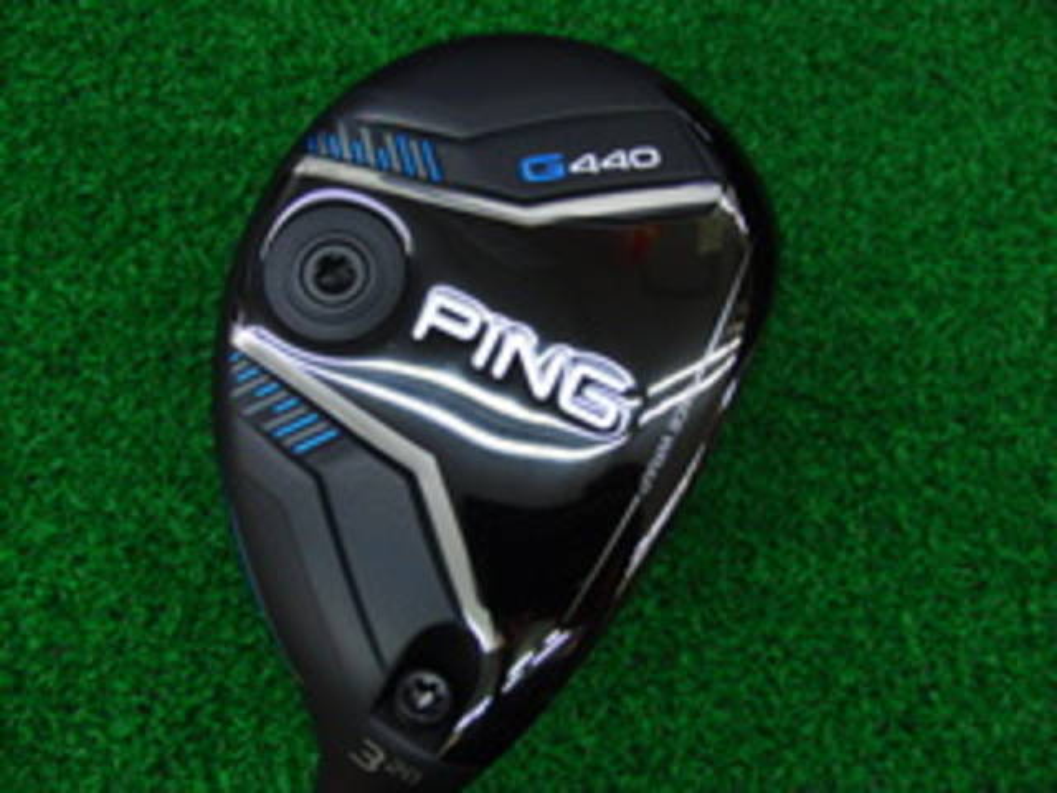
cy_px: 396
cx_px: 528
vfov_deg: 38.7
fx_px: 1130
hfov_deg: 50.1
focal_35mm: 37
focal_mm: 6.42
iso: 320
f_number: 3.6
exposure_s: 1/80
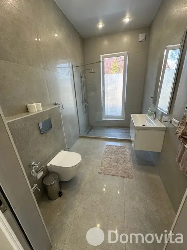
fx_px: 101
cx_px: 94
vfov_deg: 102.1
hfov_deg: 85.7
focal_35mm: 14
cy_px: 125
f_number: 2.2
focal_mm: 2.22
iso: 100
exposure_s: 1/100
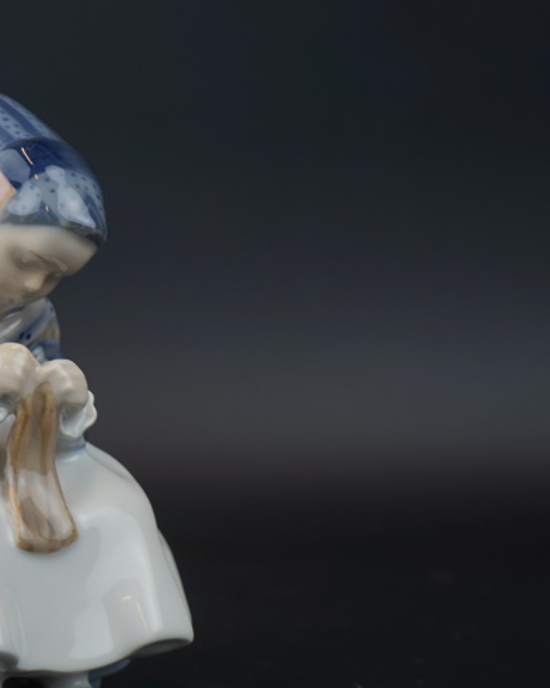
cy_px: 417
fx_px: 2279
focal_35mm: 112
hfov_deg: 13.5
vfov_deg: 17.1
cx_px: -29
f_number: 6.3
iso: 100
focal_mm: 65
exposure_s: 1/100
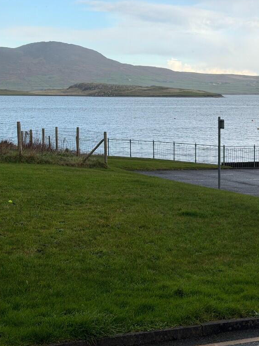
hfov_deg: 22.2
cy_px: 171
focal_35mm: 65
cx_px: 221
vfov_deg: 29.8
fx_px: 648
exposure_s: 1/1608
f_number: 1.78
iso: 80
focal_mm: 6.76
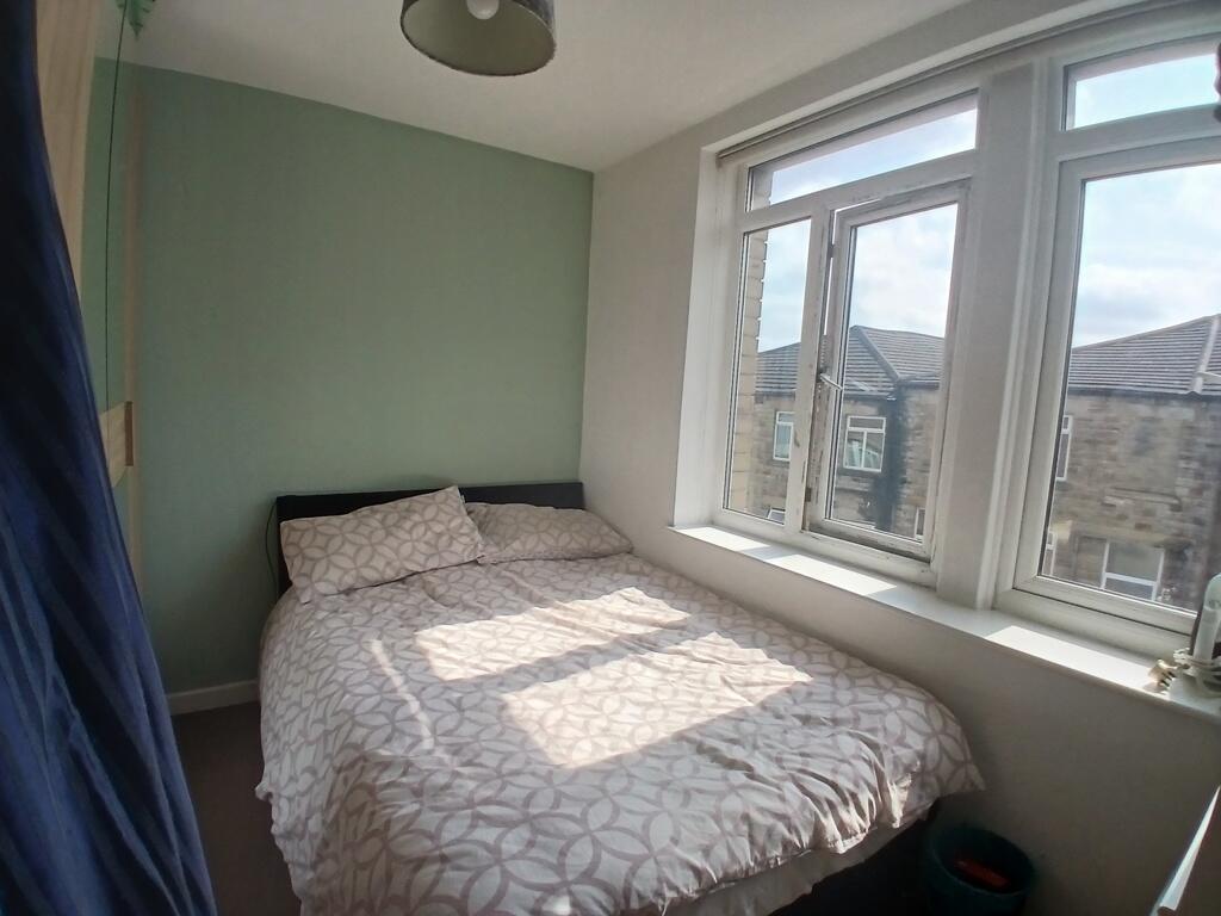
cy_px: 458
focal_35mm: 17
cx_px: 610
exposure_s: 1/833
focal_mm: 1.4
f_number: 2.2
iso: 50
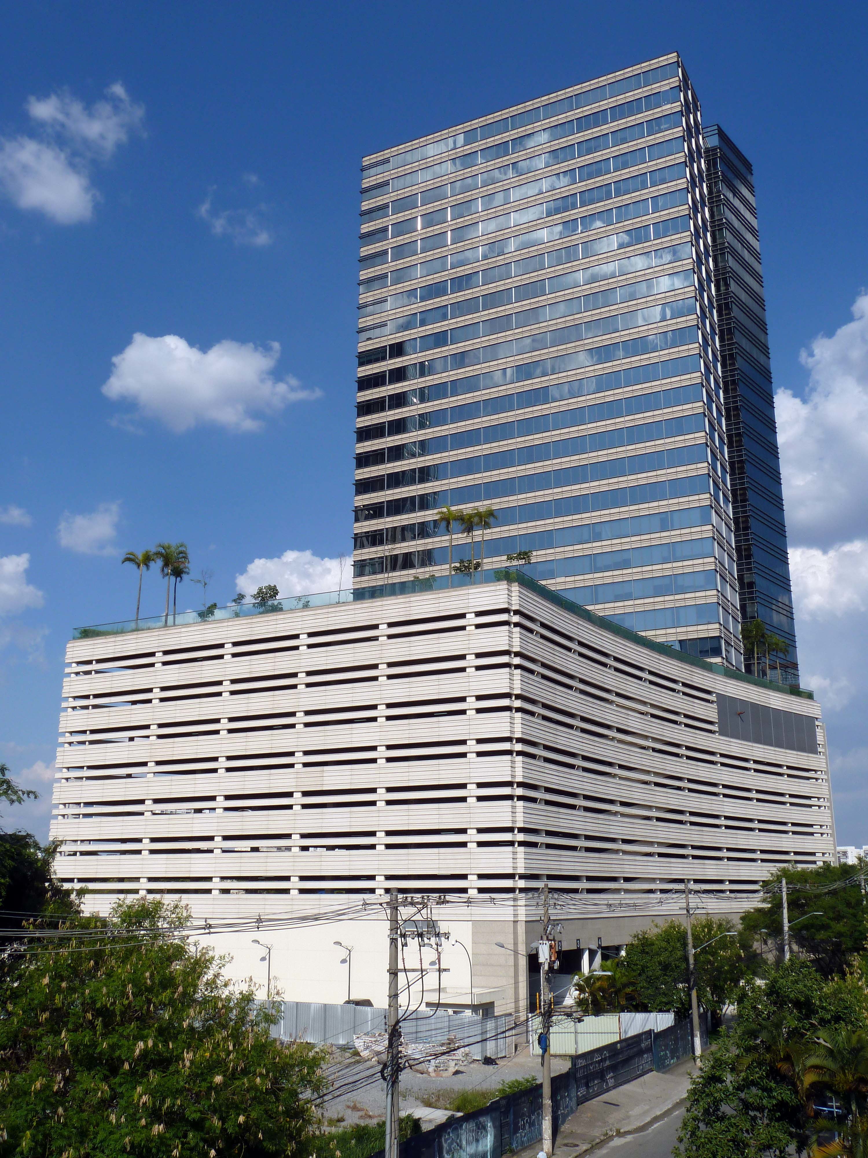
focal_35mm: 32
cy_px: 579
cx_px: 434
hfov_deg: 44.2
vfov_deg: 56.8
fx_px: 1070
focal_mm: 5.3
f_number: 6.3
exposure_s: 1/500
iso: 80
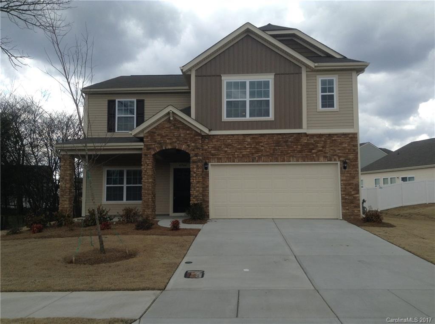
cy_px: 162
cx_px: 218
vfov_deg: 42.8
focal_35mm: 33
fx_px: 414
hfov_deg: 55.4
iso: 25
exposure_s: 1/557
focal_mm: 3.3
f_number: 2.4
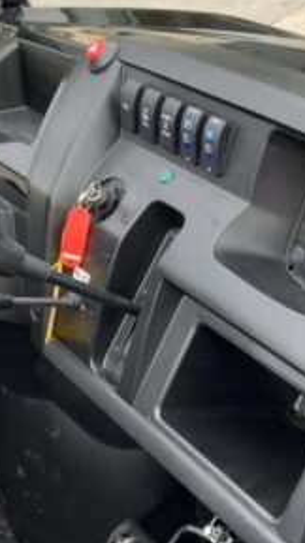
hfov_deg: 17.1
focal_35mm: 70
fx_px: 1009
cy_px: 293
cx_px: 226
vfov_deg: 30.2
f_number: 1.8
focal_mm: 3
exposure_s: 1/122
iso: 16
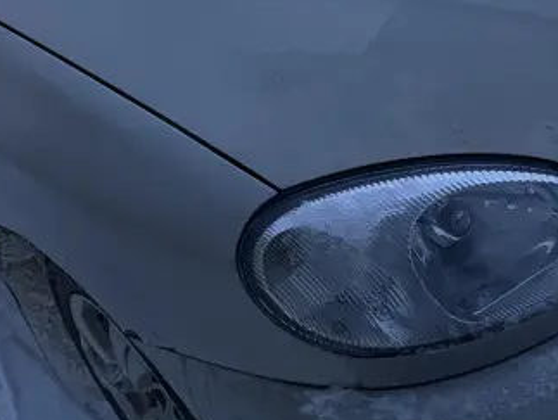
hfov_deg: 25.5
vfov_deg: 19.0
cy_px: 14
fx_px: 1226
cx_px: 200
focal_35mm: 76
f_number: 1.78
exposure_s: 1/25
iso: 800
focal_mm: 6.76
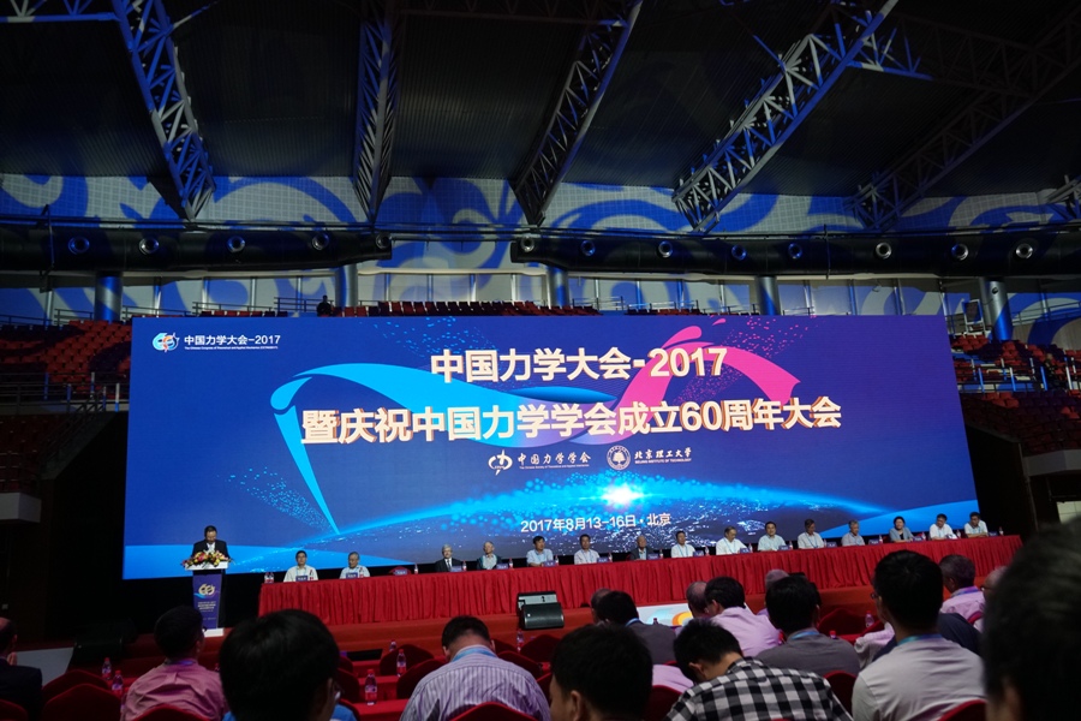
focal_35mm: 30
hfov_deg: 61.9
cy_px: 360
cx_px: 540
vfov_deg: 43.6
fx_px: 901
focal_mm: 20
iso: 1600
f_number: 4
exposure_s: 1/160
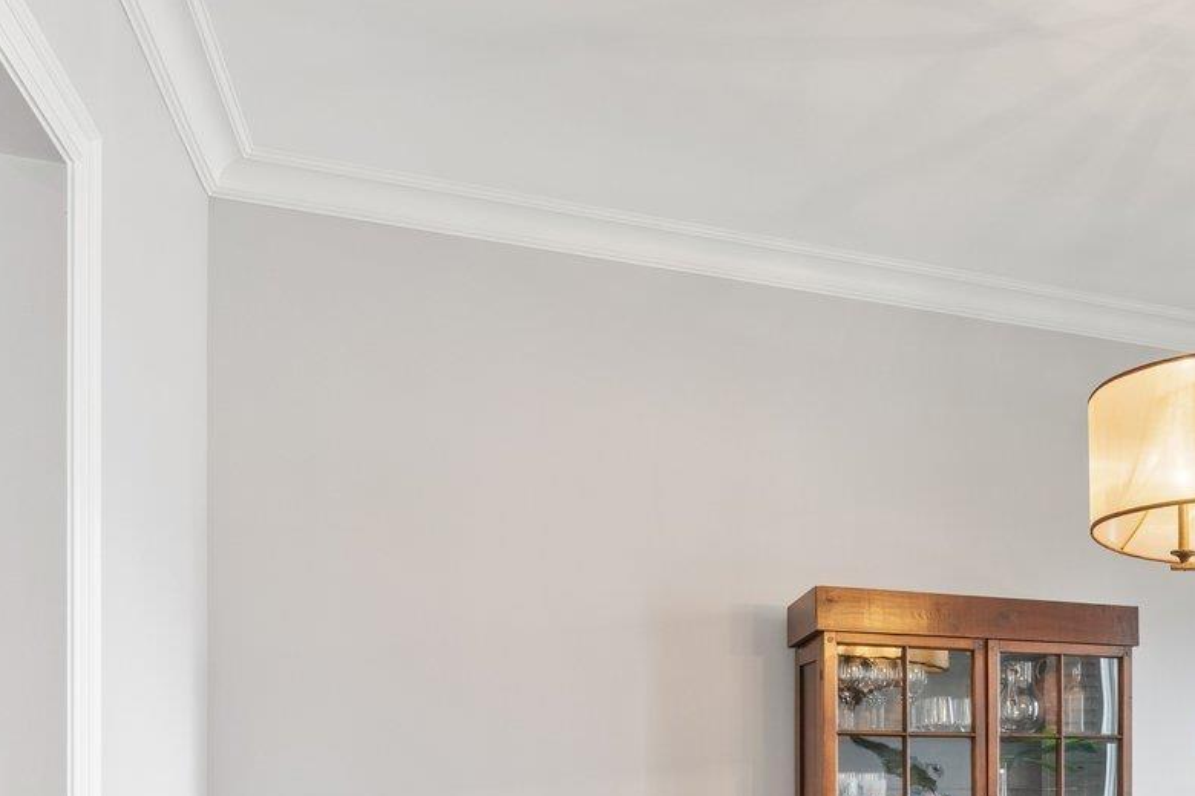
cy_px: 797
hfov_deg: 39.5
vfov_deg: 29.7
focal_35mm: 42
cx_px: 1259
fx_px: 1394
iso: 250
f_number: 8
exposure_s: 1/2.5
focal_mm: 16
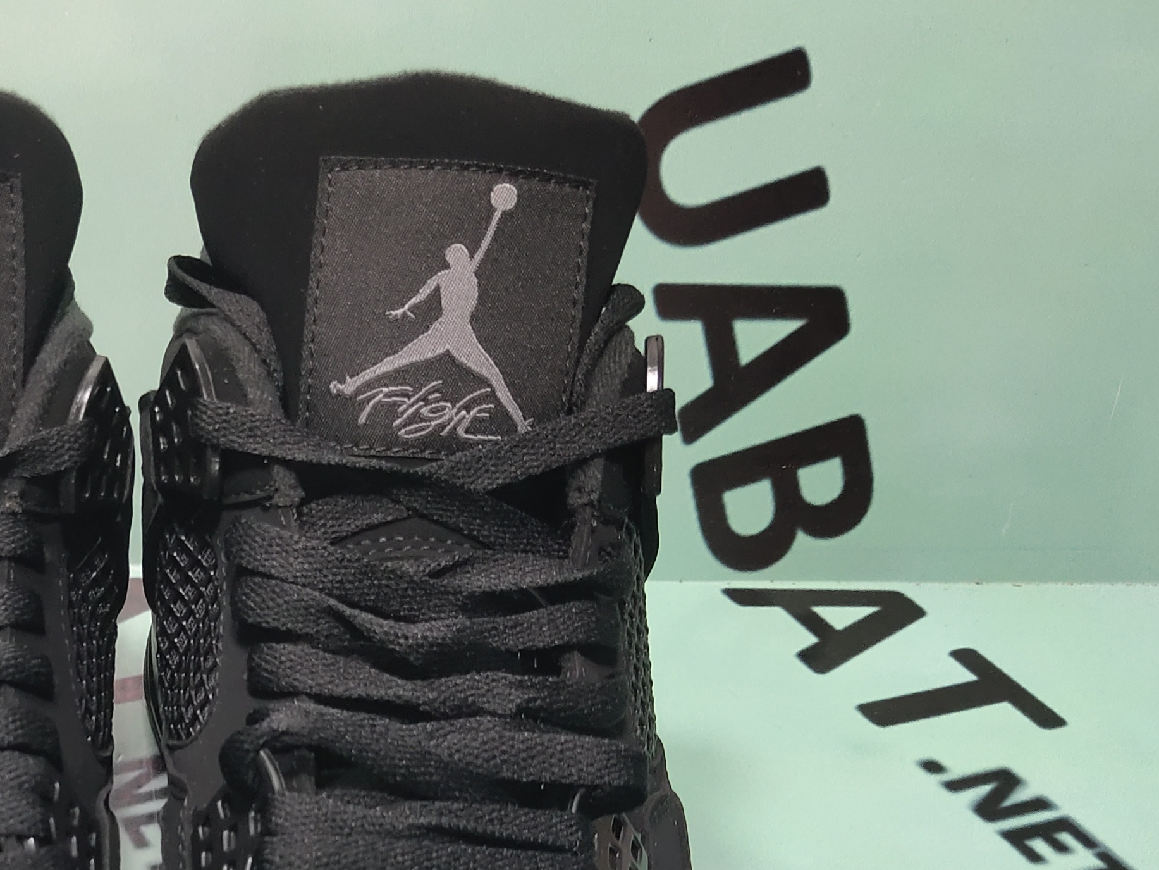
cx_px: 47
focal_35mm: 66
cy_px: 843
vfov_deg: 21.6
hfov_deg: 27.9
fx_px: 2210
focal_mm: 4.35
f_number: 1.79
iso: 202
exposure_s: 1/100
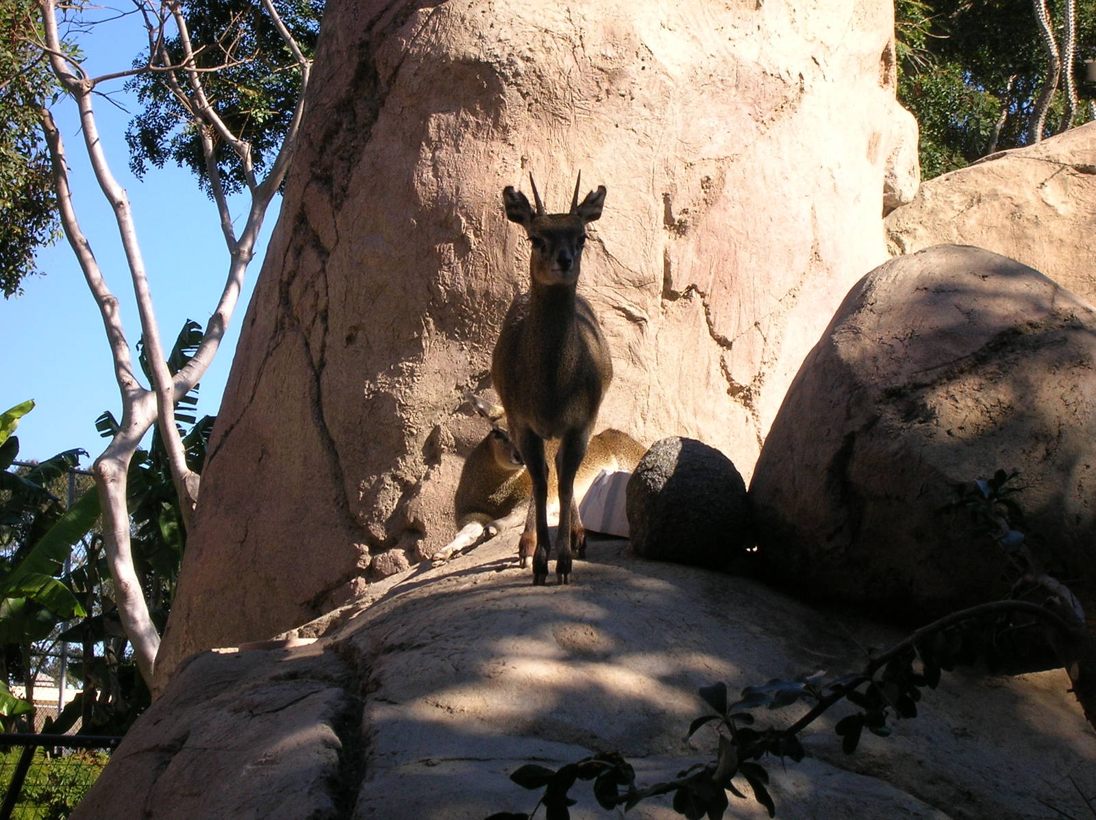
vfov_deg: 14.5
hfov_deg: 19.3
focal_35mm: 102
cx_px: 548
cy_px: 410
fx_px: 3227
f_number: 8.2
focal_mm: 17.1
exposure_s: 1/68
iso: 50
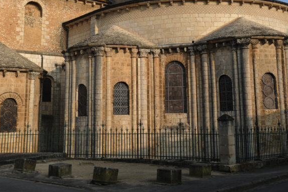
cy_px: 42
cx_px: 162
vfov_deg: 26.5
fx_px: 400
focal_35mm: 50
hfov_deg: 39.6
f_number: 7.1
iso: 200
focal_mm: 32
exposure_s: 1/500
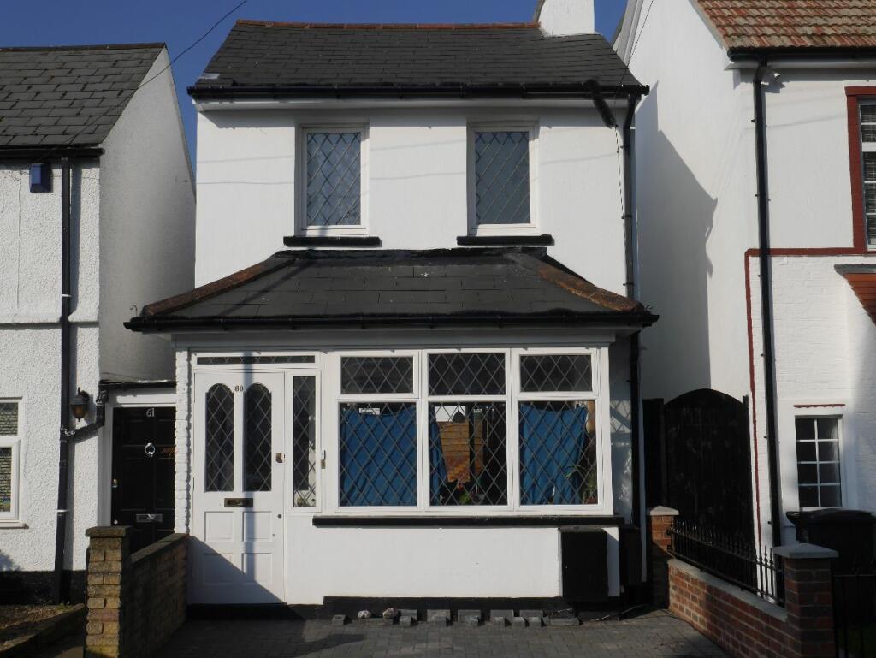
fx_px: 1063
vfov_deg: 34.4
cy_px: 329
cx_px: 438
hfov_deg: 44.8
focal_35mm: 42
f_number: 11
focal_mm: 21
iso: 160
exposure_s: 1/500
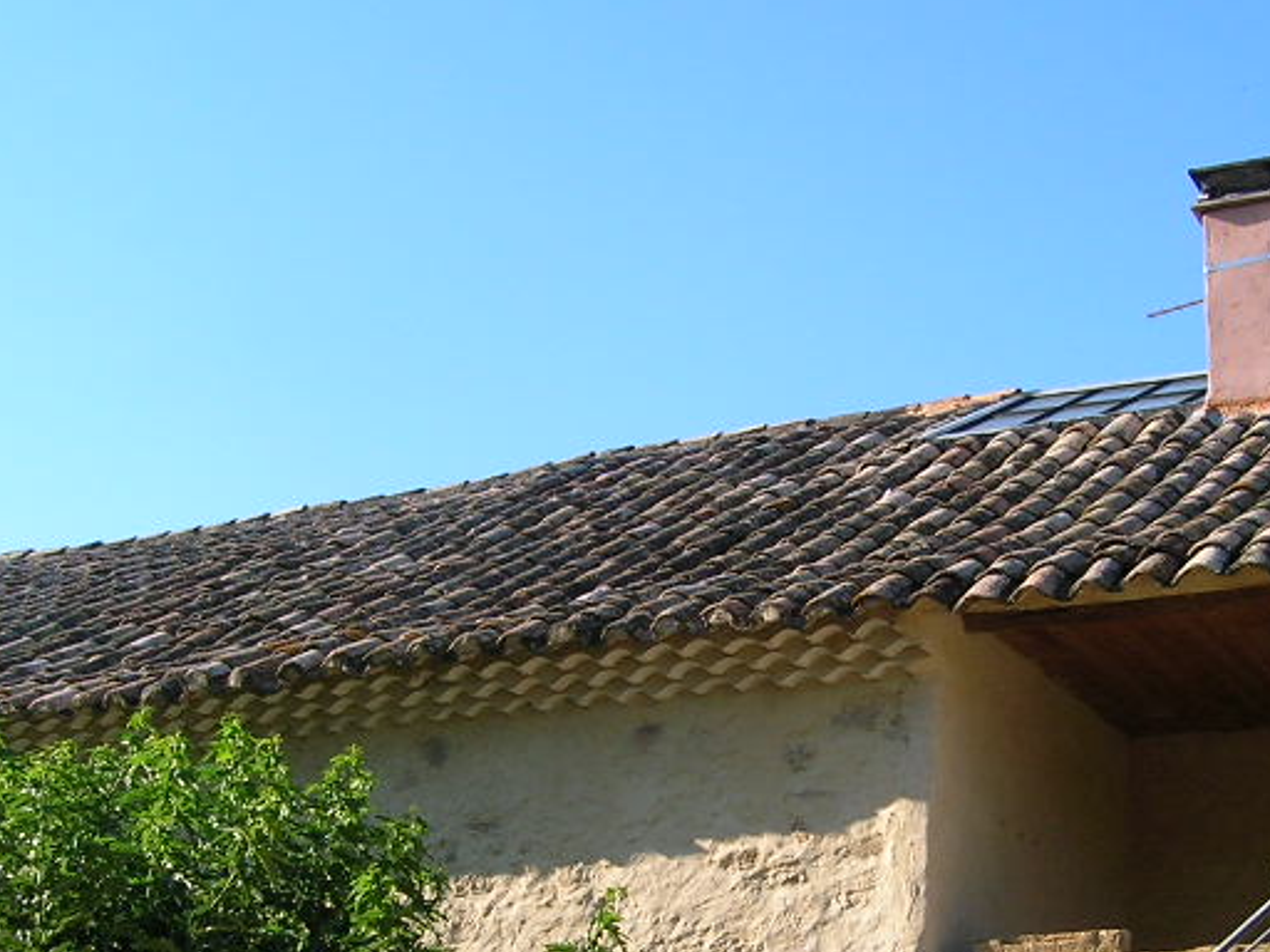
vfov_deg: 21.3
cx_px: 806
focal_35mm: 68
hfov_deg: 28.4
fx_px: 2495
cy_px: 774
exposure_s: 1/206
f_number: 4.9
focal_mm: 5.7
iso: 50
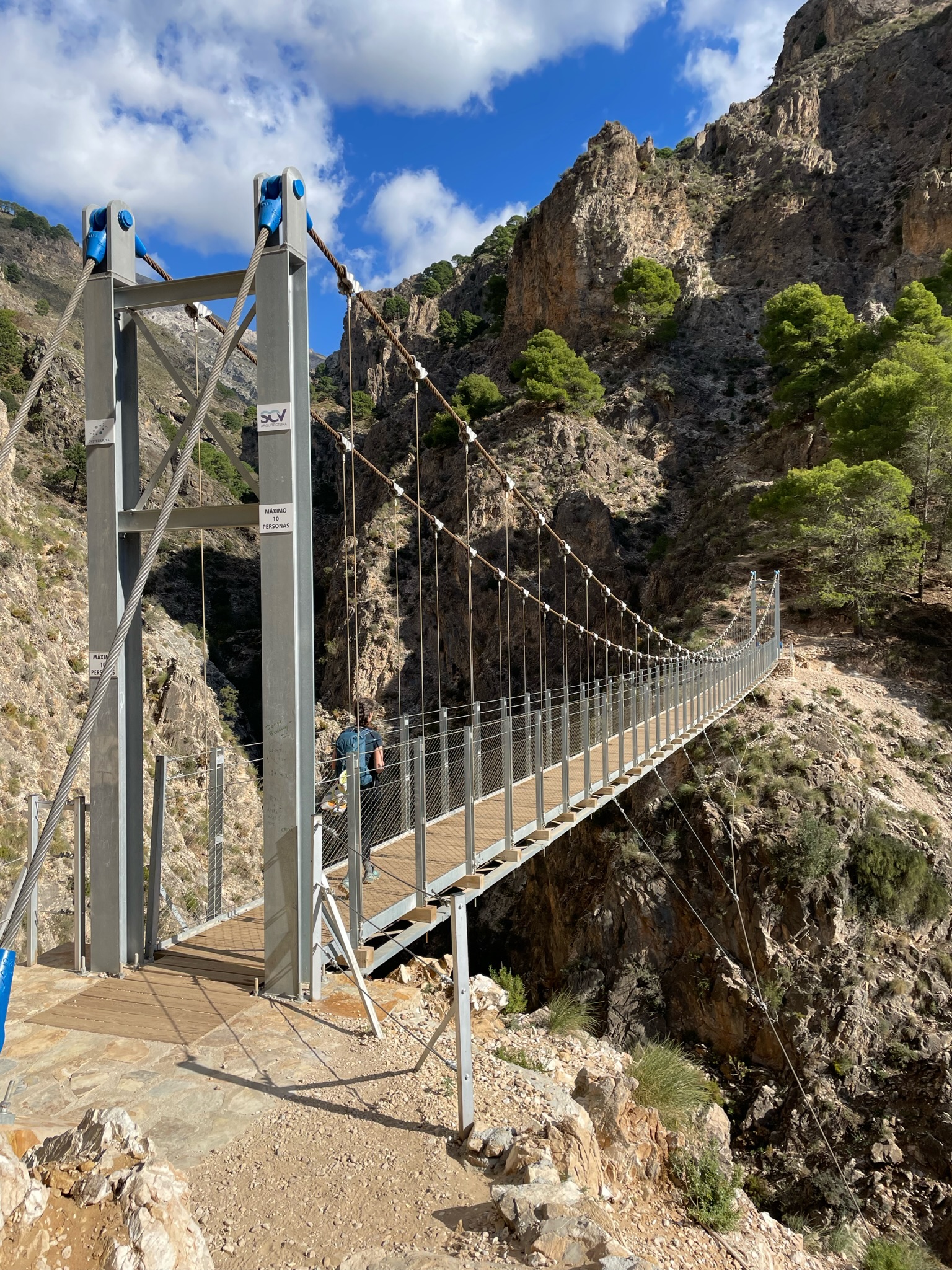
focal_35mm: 26
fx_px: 954
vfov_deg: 67.3
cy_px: 635
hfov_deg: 53.0
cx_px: 476
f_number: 1.6
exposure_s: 1/2959
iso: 32
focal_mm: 4.2
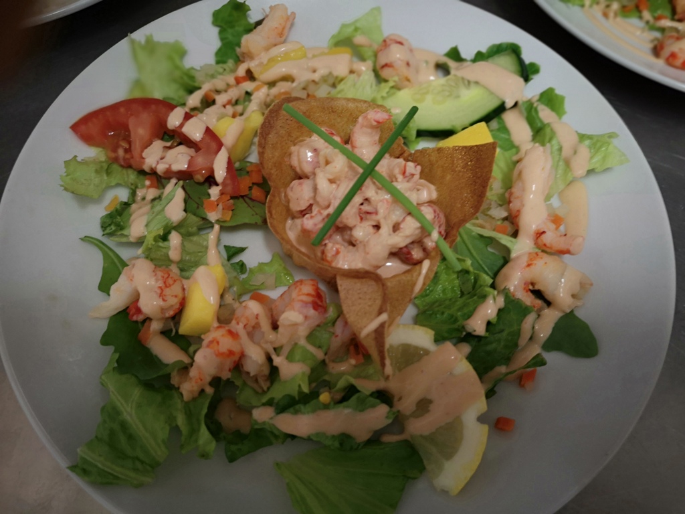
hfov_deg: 65.3
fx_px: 534
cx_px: 342
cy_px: 257
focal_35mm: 27
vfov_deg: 51.4
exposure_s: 1/33.3
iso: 160
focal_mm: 3.95
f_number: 1.8
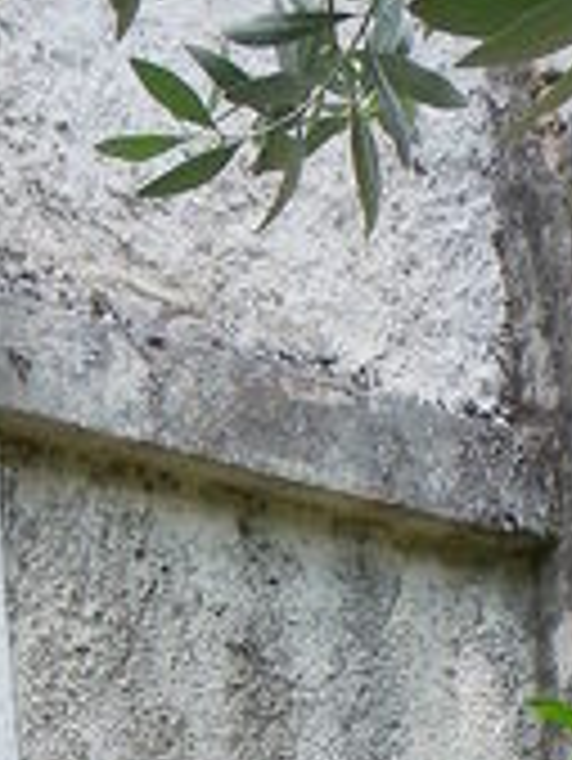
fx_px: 4687
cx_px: -338
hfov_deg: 6.9
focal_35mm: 213
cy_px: 1097
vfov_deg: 9.1
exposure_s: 1/125
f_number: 4
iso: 100
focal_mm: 10.7
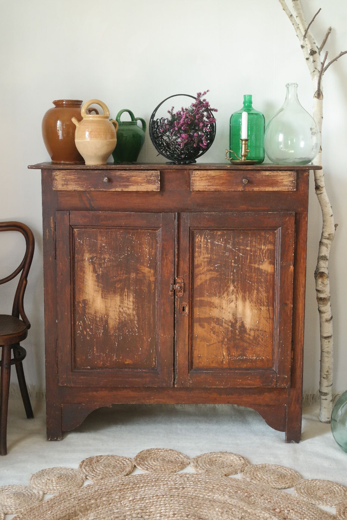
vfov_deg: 37.5
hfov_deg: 25.5
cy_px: 260
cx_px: 174
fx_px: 766
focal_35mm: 53
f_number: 5.6
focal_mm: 35
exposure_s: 1/50
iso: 1600
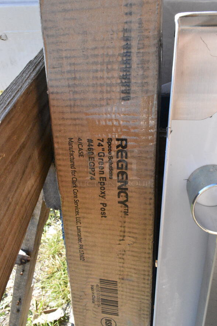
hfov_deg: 46.4
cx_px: 112
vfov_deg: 65.5
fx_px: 253
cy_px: 168
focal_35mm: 28
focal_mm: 18
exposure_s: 1/1000
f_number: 16
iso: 6400
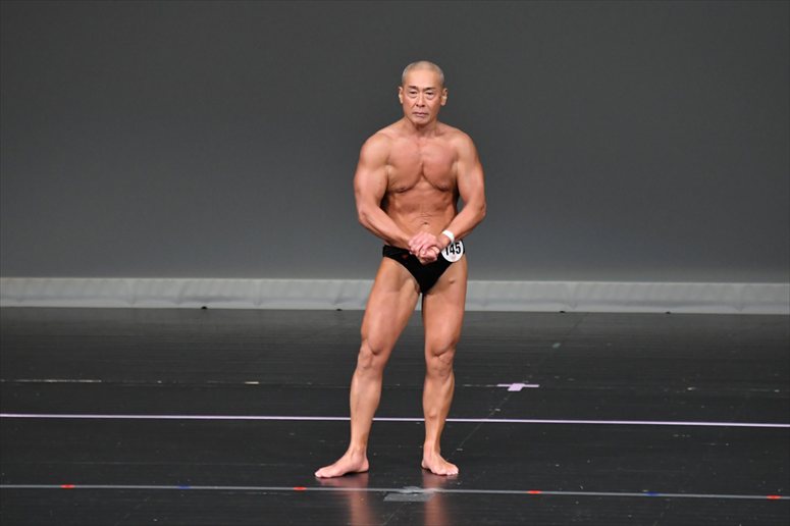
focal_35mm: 375
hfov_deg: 5.5
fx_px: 8225
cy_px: 263
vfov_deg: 3.7
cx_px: 395
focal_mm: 250
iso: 4000
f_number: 5.6
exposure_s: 1/400
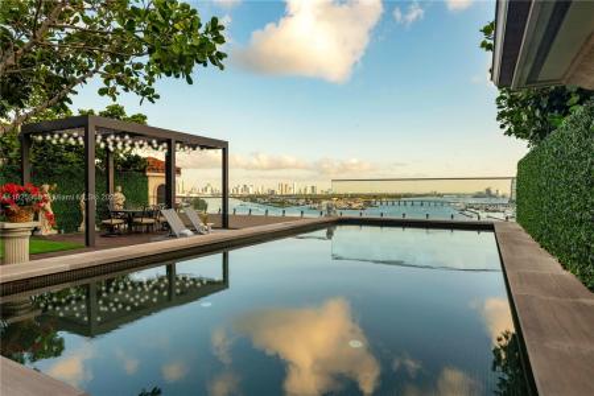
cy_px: 198
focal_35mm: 21
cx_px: 297
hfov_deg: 81.5
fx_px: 345
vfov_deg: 59.7
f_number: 10
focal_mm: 20.9
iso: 100
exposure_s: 1/20
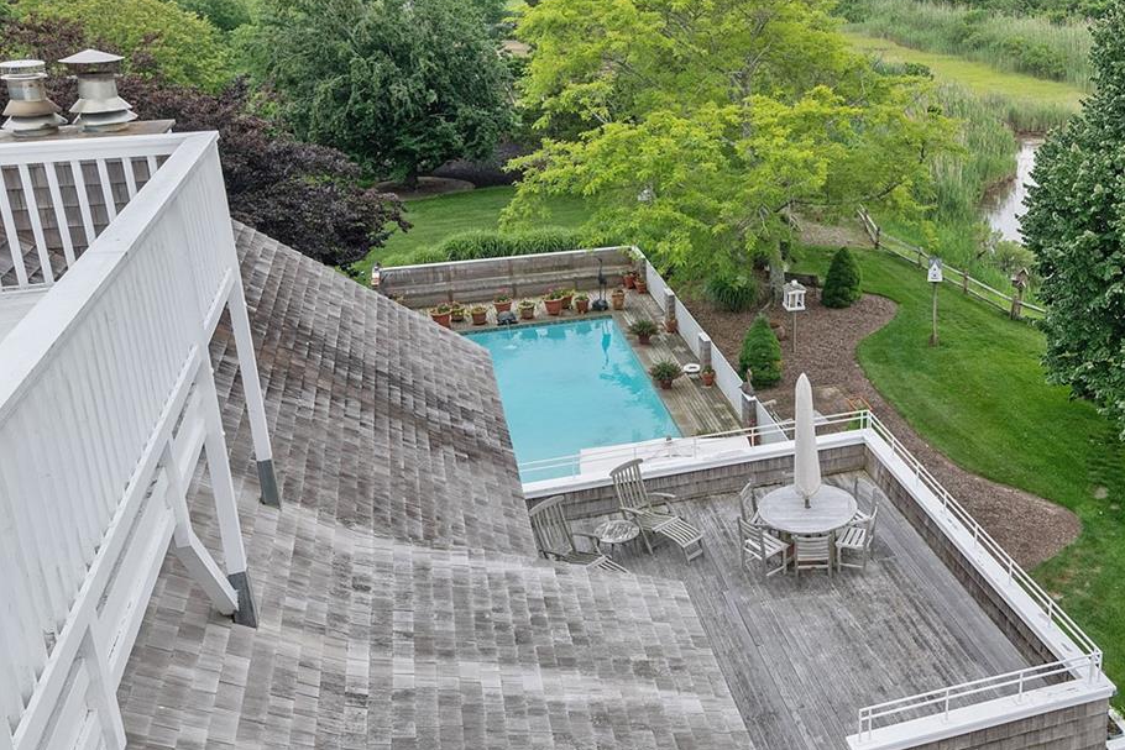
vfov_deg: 36.8
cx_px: 830
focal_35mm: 36
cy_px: 313
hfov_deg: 51.1
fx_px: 1125
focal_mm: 16
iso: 400
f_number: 11
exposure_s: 1/100
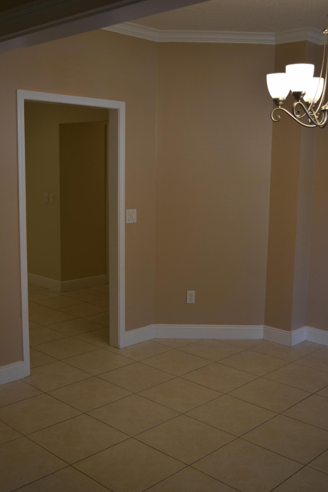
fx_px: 554
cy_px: 246
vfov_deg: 47.9
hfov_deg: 33.0
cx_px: 164
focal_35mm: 40
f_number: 4.5
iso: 400
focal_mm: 27
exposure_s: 1/80
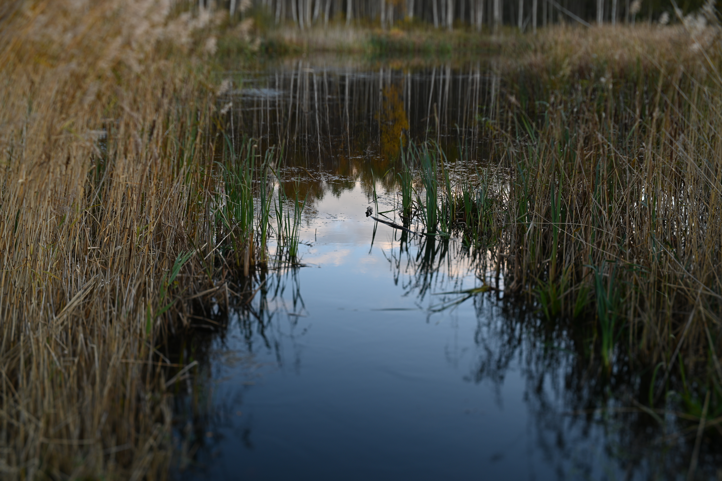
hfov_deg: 39.6
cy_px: 240
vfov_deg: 27.0
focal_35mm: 50
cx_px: 361
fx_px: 1002
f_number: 1.4
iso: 140
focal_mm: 50
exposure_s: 1/100
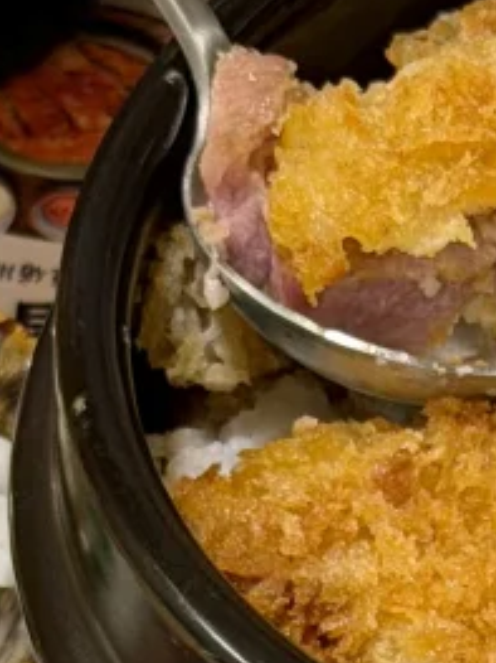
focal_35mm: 263
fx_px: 5029
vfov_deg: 7.3
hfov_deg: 5.6
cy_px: 1215
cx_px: 738
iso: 100
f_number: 1.78
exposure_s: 1/50
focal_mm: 6.76
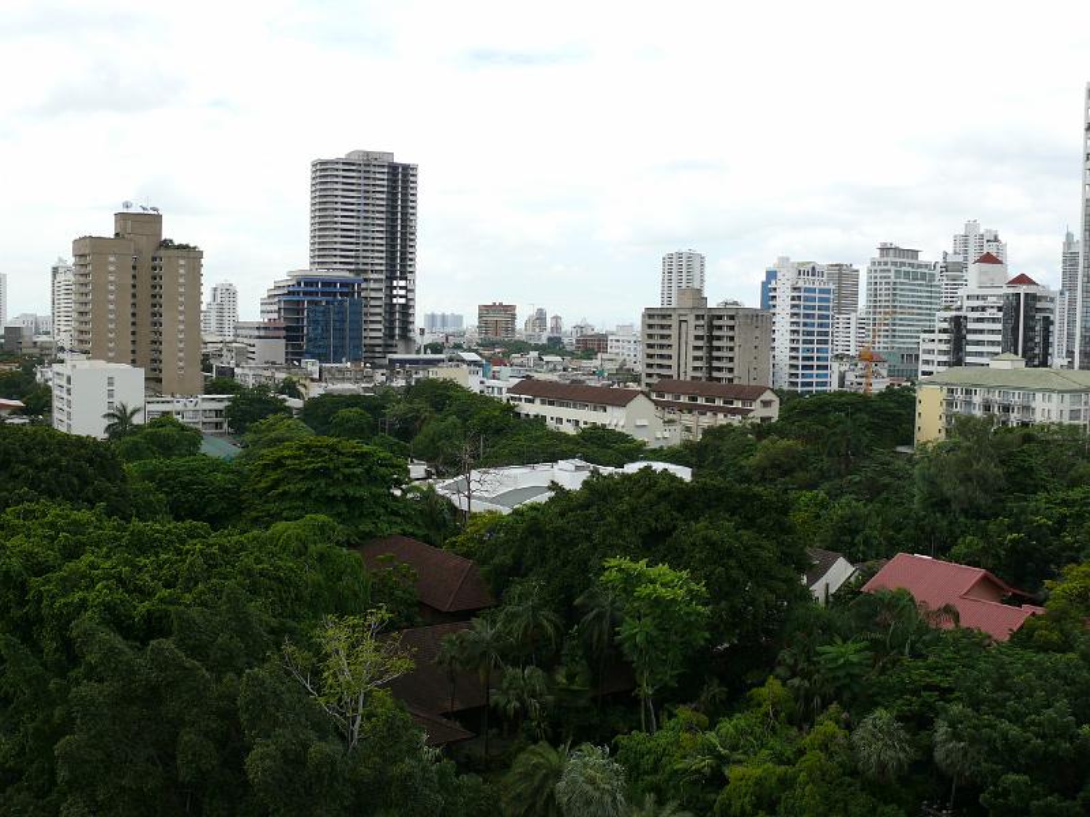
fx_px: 1102
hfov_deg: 52.6
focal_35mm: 35
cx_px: 545
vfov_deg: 40.7
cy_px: 408
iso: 100
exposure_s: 1/500
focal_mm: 7.4
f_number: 4.5
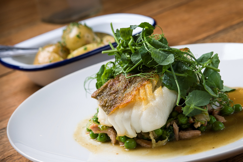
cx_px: 122
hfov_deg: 19.5
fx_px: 709
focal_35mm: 105
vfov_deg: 13.0
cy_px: 81
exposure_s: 1/60
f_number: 16
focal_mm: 105
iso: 100
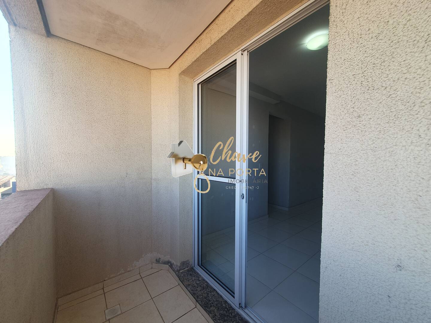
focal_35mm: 13
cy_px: 162
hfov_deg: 106.2
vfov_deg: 89.9
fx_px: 162
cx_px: 216
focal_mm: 1.8
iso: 50
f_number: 2.2
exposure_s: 1/120
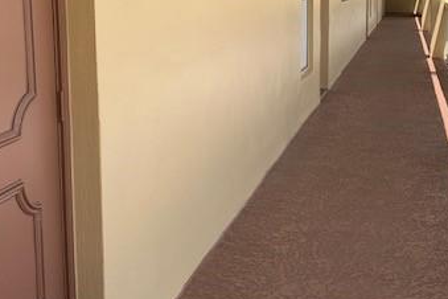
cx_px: 139
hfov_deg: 38.3
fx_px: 635
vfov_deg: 26.1
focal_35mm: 51
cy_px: 73
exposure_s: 1/635
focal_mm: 4.25
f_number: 1.8
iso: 25
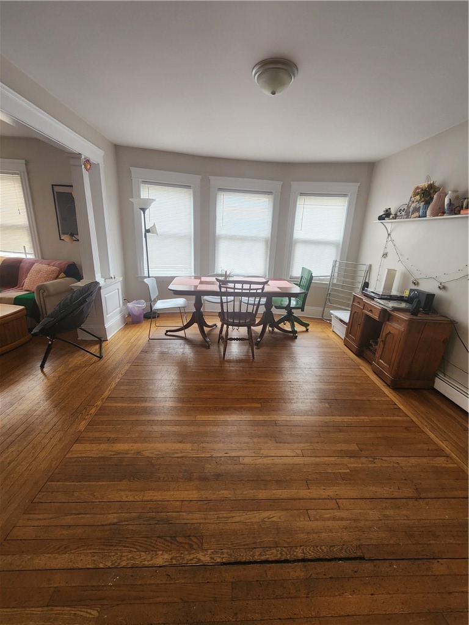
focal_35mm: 13
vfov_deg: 106.2
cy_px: 312
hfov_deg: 89.9
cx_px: 234
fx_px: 235
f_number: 2.2
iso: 200
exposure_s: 1/60
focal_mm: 2.2
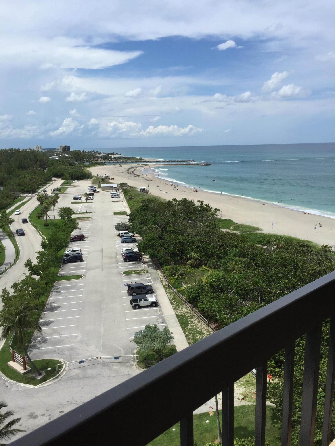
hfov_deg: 48.2
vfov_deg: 61.7
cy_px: 223
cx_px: 168
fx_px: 374
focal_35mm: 29
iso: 32
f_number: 2.2
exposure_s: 1/3300
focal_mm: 4.15
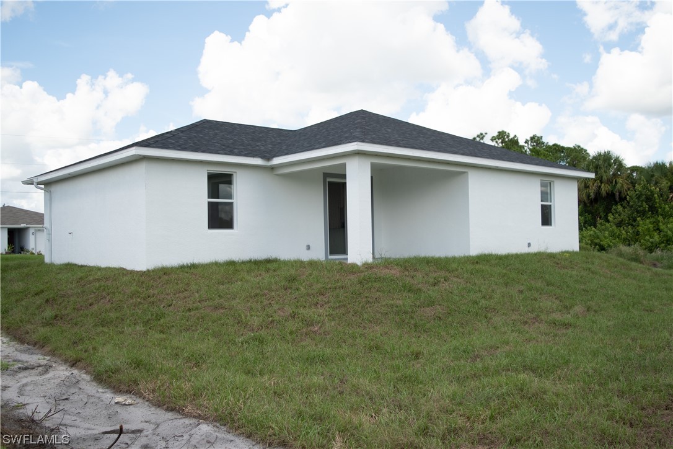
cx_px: 336
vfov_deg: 43.6
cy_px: 224
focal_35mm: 30
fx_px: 561
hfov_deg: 61.9
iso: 160
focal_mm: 20
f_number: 3.5
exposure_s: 1/1250
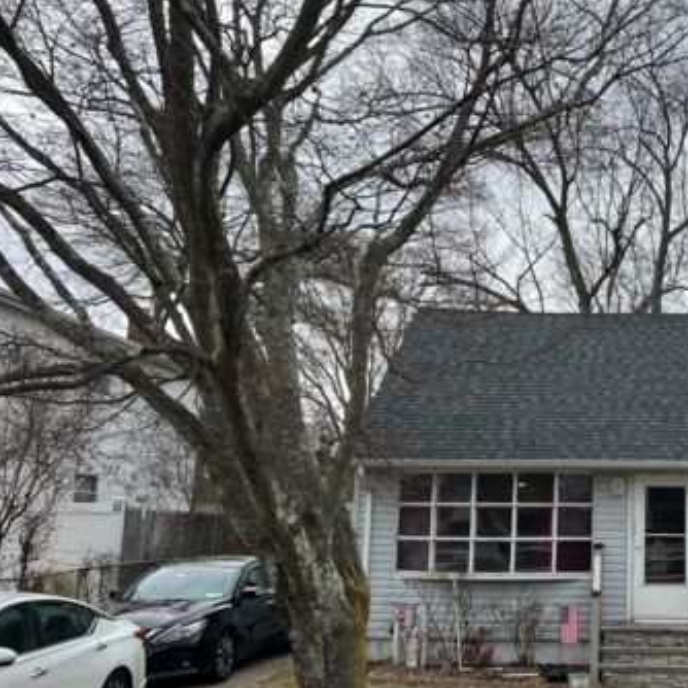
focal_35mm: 44
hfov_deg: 36.0
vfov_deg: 38.3
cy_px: 363
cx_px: 618
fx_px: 989
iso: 50
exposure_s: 1/965
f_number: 1.5
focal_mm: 5.7
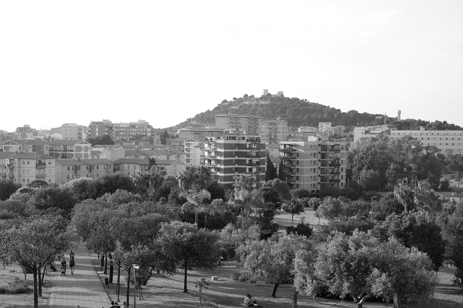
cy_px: 154
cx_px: 232
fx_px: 682
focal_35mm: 53
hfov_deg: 37.5
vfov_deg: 25.5
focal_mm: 35
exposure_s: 1/500
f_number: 3.2
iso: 200
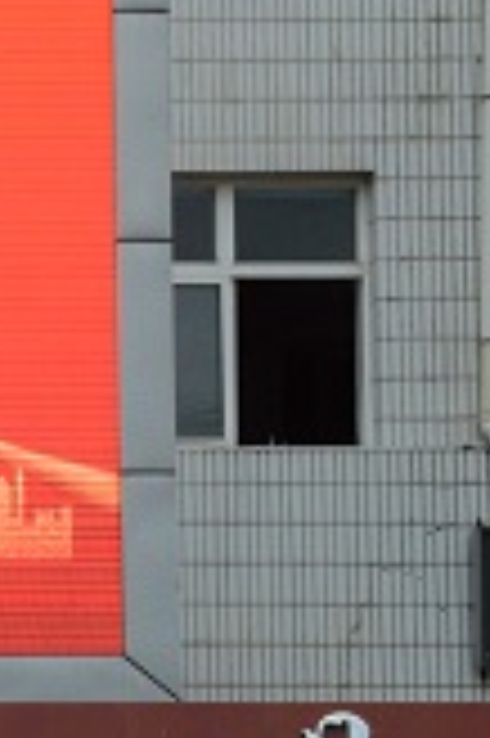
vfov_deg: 12.9
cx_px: -607
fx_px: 3231
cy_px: 655
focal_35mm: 158
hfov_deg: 8.1
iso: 2000
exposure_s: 1/400
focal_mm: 27
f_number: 10
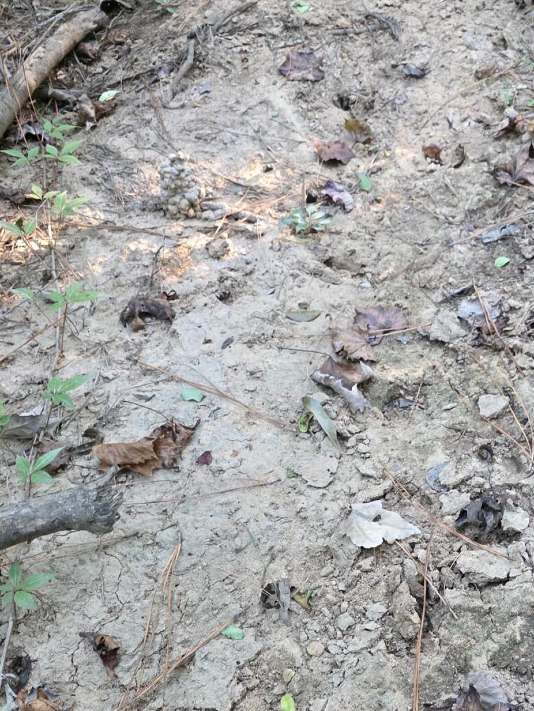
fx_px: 905
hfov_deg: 31.9
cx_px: 437
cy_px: 563
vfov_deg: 41.2
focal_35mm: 44
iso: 1000
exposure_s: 1/120
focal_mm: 6.3
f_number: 1.7
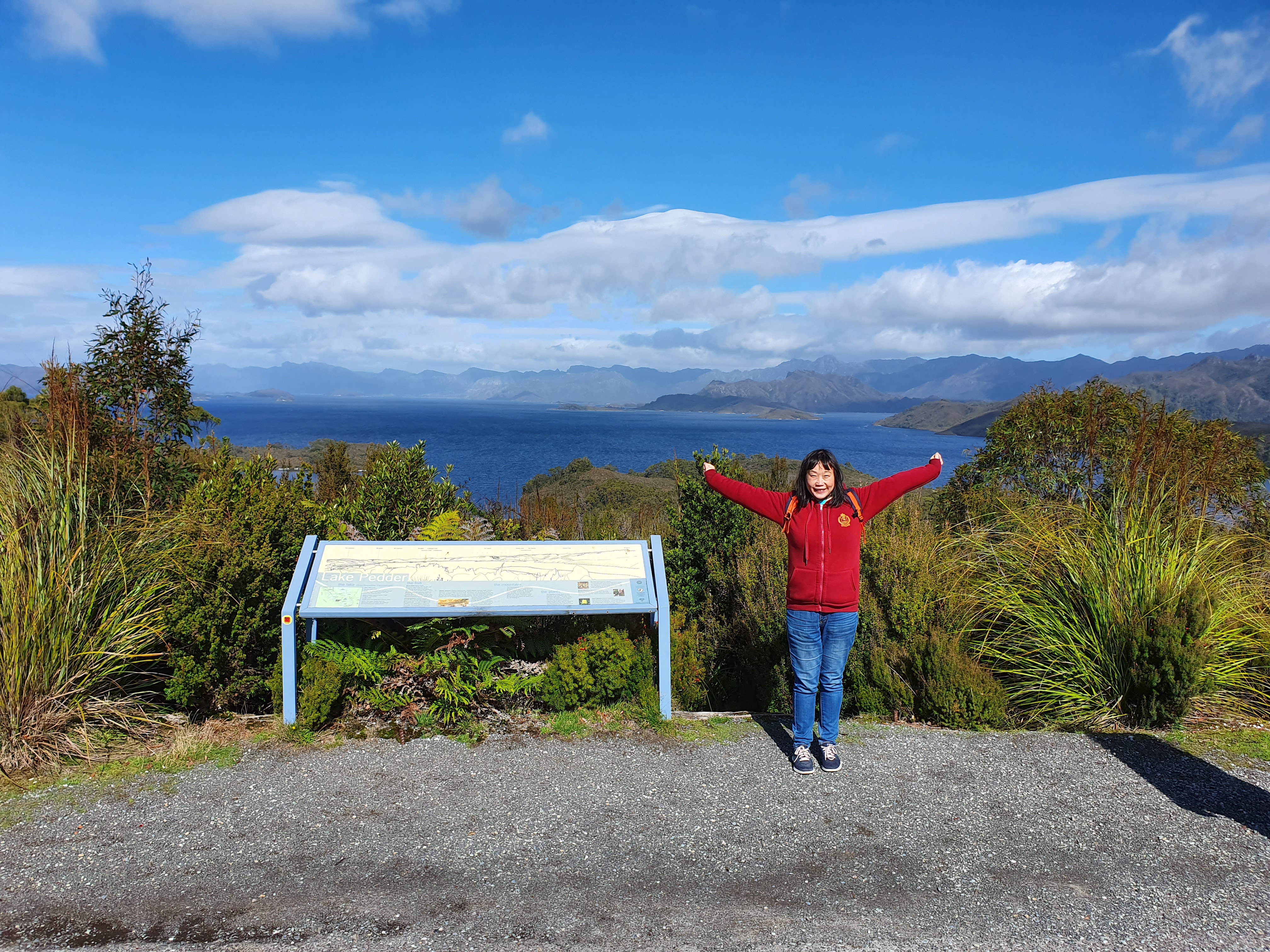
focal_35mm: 26
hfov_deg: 67.3
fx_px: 954
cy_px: 476
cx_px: 635
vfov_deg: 53.1
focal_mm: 4.32
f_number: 2.4
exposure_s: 1/1824
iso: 50
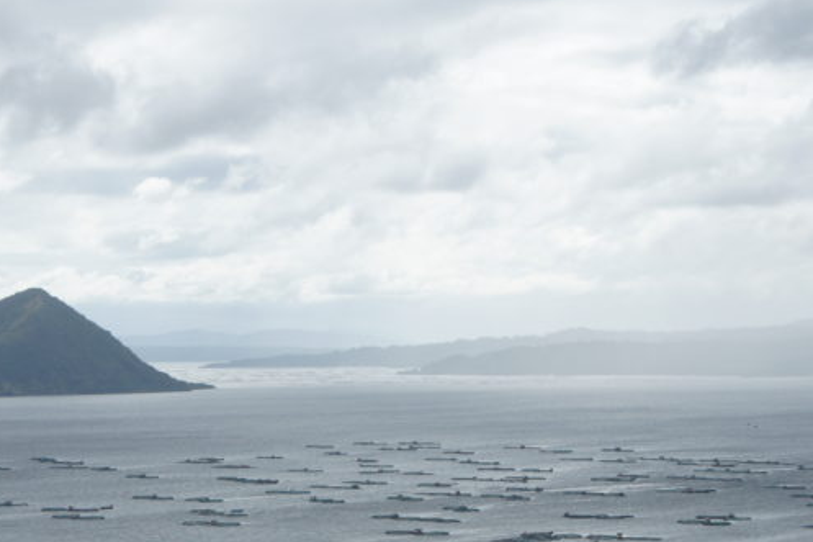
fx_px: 2370
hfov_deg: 19.4
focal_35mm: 105
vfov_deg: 12.9
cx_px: 329
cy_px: 472
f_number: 8
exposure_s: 1/400
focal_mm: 34
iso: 200
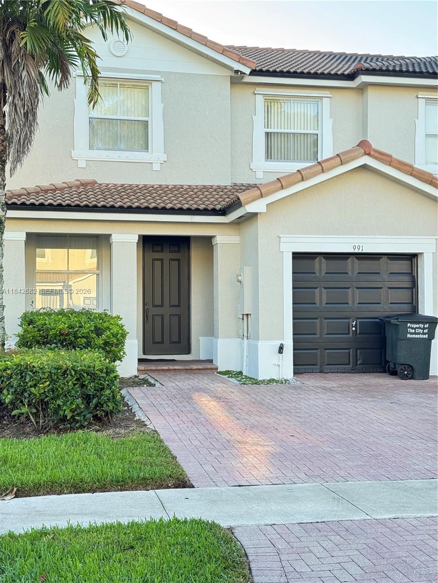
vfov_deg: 39.7
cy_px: 292
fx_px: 810
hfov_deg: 30.3
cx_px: 219
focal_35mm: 48
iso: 64
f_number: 1.78
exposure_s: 1/176
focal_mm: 6.76
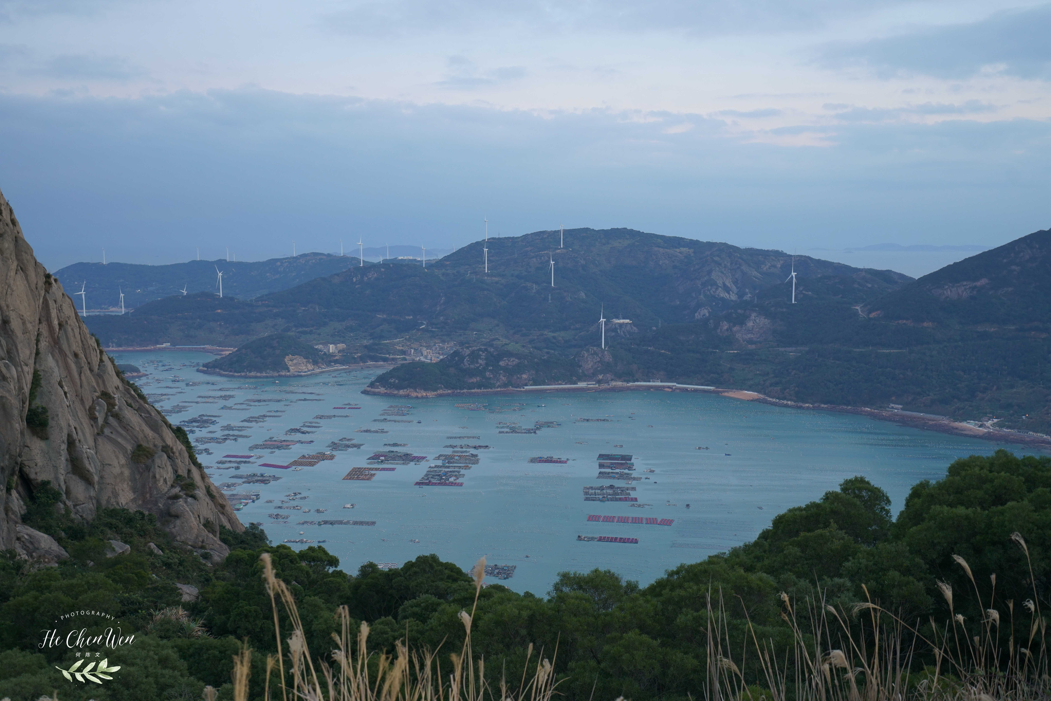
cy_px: 350
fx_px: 1022
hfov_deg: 54.4
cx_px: 526
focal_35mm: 35
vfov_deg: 37.9
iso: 500
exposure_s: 1/20
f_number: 5
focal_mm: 35
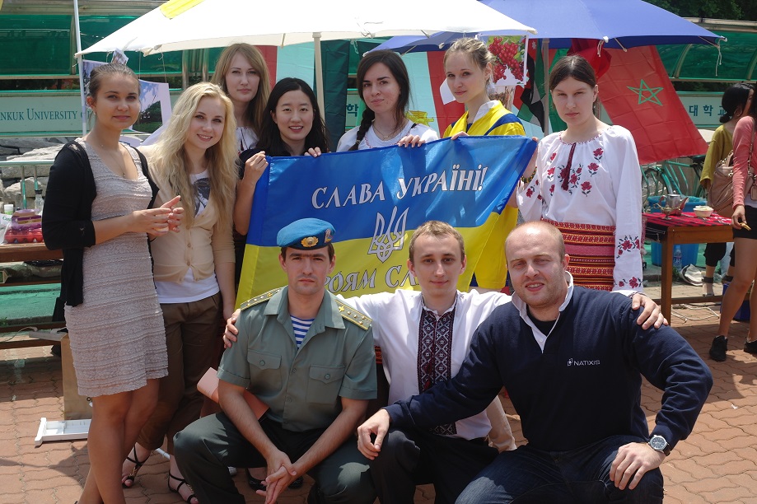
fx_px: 967
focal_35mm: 46
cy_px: 252
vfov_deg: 29.2
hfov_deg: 42.8
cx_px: 378
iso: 100
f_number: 8
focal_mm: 30
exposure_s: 1/125
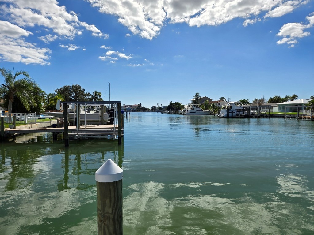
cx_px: 157
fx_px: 209
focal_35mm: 23
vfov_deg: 58.9
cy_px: 118
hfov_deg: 73.9
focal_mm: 5.4
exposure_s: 1/3436
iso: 25
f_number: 1.8
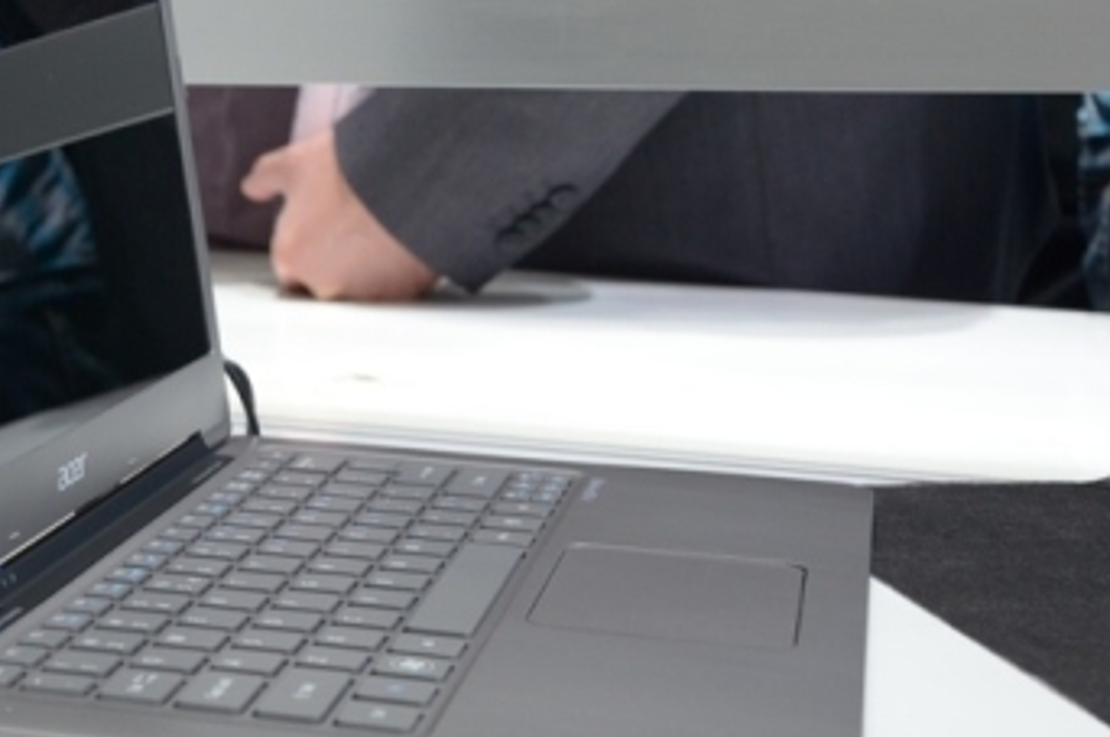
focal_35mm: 79
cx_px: 201
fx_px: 2432
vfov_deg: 17.2
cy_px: 321
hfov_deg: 25.2
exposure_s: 1/125
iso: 800
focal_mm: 30
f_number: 5.6
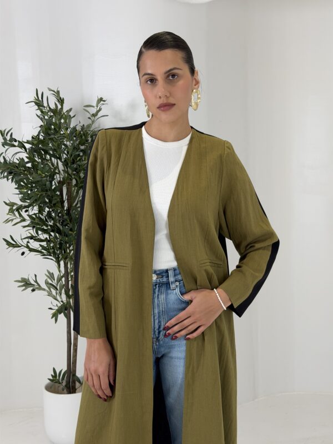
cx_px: 166
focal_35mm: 48
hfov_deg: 30.3
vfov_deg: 39.7
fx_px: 616
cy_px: 222
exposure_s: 1/437
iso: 64
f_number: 1.78
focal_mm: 6.76
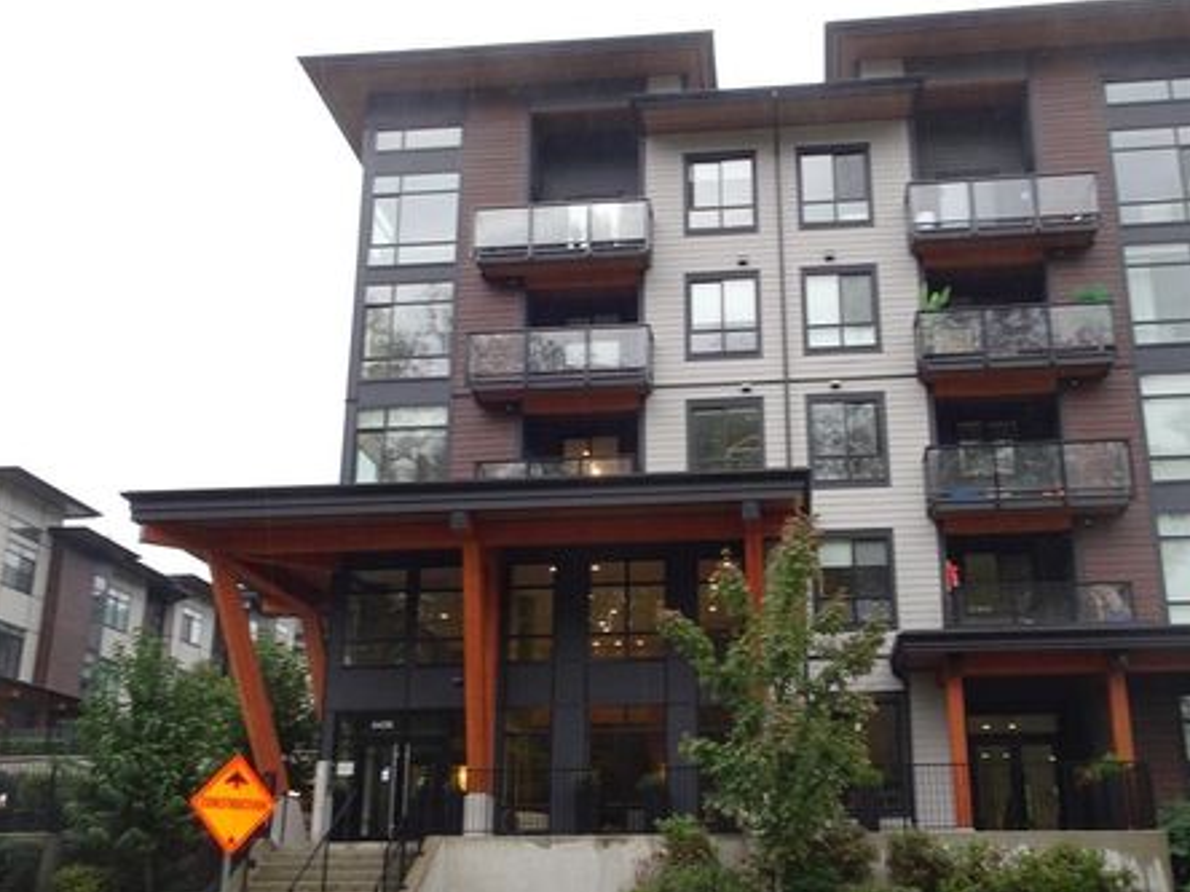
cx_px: 662
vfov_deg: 39.6
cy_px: 494
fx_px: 1238
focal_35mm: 36
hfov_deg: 51.2
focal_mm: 5.43
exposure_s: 1/40
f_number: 4
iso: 160
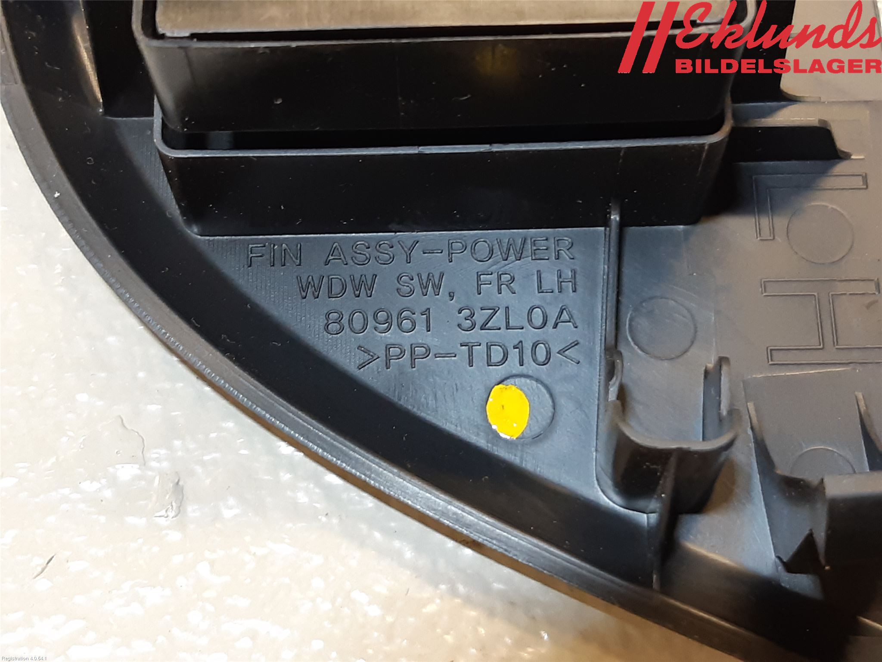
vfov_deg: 53.1
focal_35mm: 26
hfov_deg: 67.3
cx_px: 441
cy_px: 331
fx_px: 662
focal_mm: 3.93
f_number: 1.7
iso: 125
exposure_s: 1/50
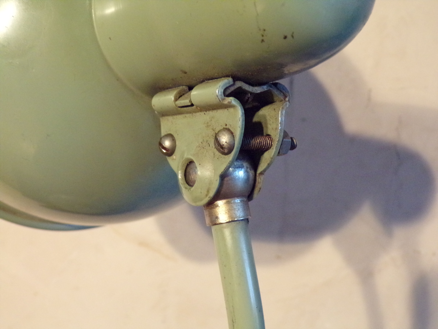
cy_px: 164
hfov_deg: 50.1
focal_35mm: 37
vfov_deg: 38.7
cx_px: 219
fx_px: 468
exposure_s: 1/17
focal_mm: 6.6
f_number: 3.3
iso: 800
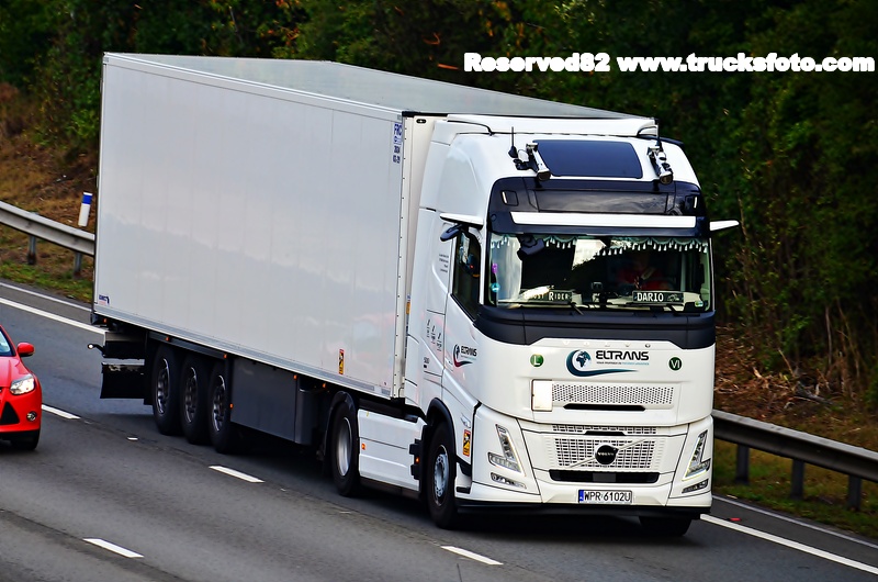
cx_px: 439
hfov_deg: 5.3
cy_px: 291
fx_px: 9493
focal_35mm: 390
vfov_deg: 3.5
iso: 200
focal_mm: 260
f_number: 6.3
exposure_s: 1/250
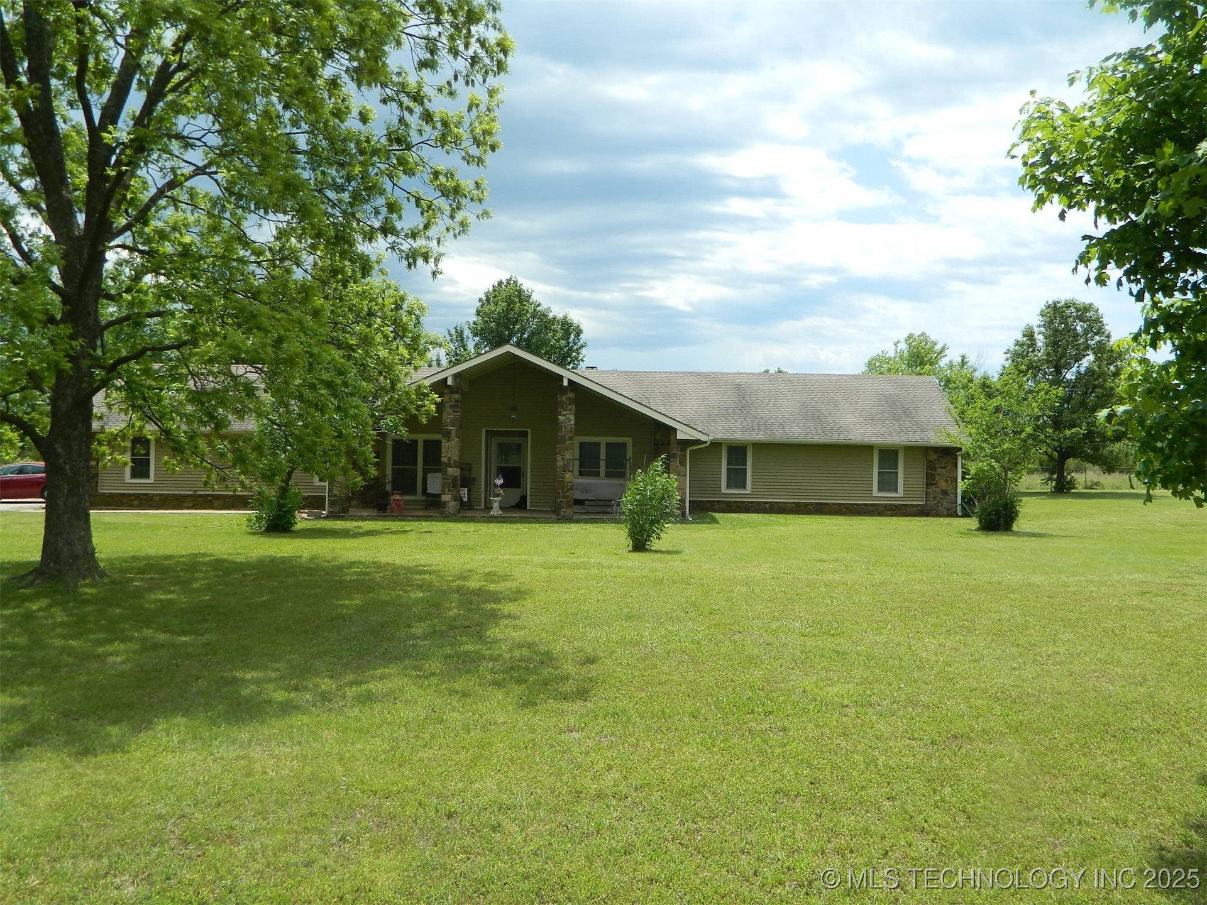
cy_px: 452
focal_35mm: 31
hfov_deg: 58.4
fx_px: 1081
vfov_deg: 45.4
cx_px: 604
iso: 80
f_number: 3.2
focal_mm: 5.6
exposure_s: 1/800
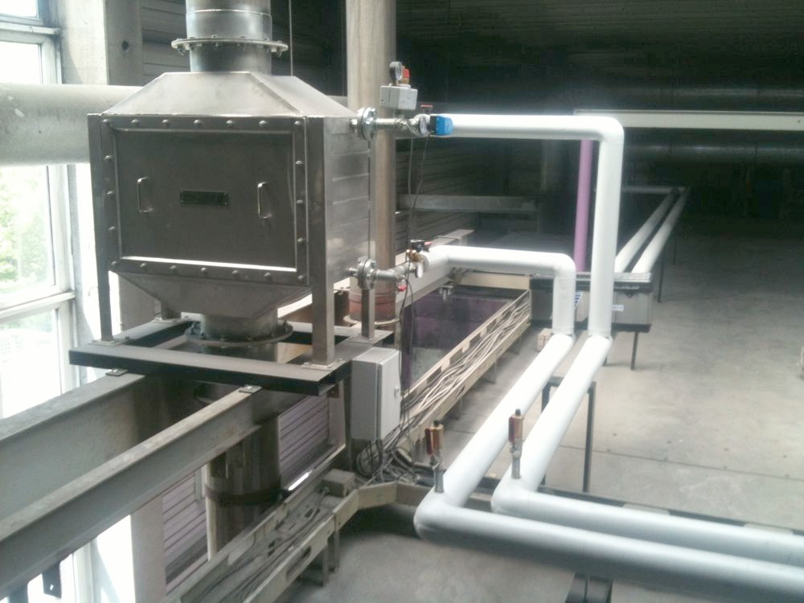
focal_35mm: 35
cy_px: 302
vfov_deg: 40.7
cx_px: 402
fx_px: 813
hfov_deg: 52.6
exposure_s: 1/60
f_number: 2.8
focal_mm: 3.85
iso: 64
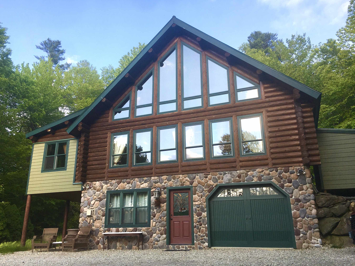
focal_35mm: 30
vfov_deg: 46.8
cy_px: 136
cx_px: 172
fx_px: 308
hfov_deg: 60.0
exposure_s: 1/283
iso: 25
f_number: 2.2
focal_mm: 4.15
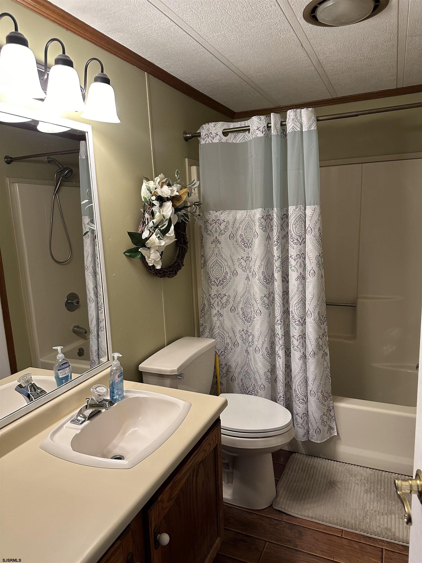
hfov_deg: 56.8
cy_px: 282
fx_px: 390
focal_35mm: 24
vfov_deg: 71.6
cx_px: 211
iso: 250
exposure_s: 1/60
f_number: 1.78
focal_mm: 6.86
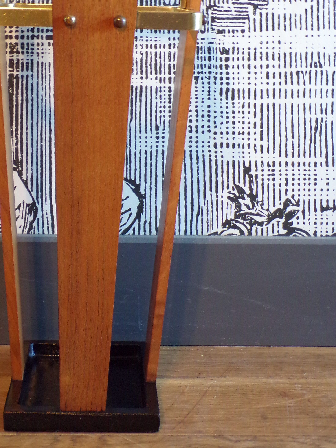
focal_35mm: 66
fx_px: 854
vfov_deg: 28.9
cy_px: 105
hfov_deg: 22.1
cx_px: 103
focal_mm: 7.6
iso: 369
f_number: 3.4
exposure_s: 1/17
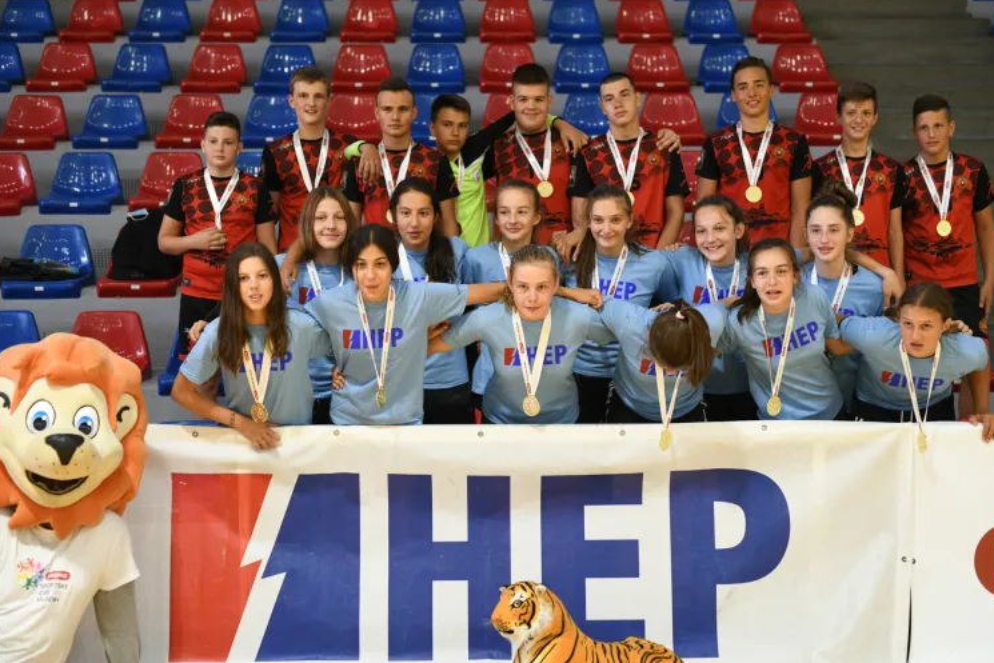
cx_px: 503
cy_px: 334
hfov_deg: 38.9
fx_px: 1408
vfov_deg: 26.5
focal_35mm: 51
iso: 1250
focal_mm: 50
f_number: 2.5
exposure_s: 1/100
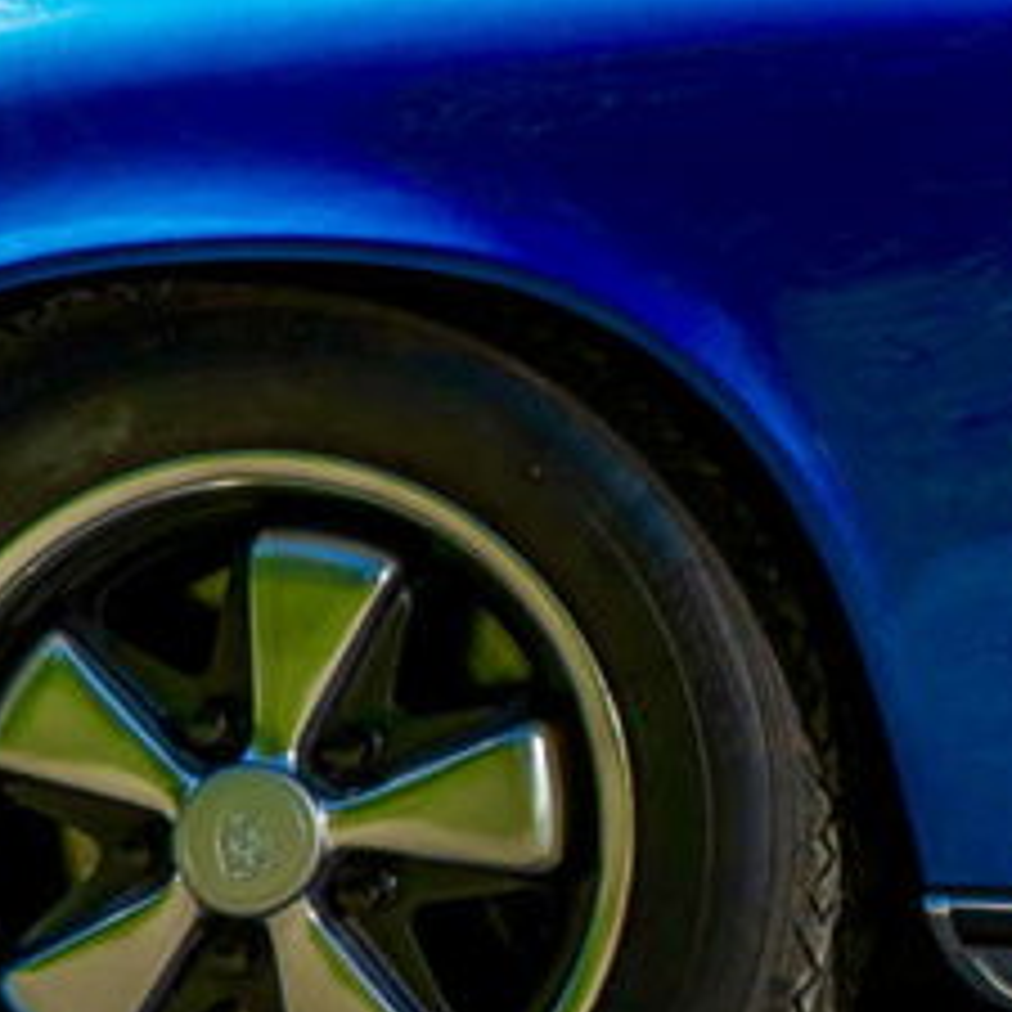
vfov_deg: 10.3
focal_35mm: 163
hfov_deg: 9.7
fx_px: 5391
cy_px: -558
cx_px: 2249
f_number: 11
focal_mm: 24
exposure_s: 1/160
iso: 100
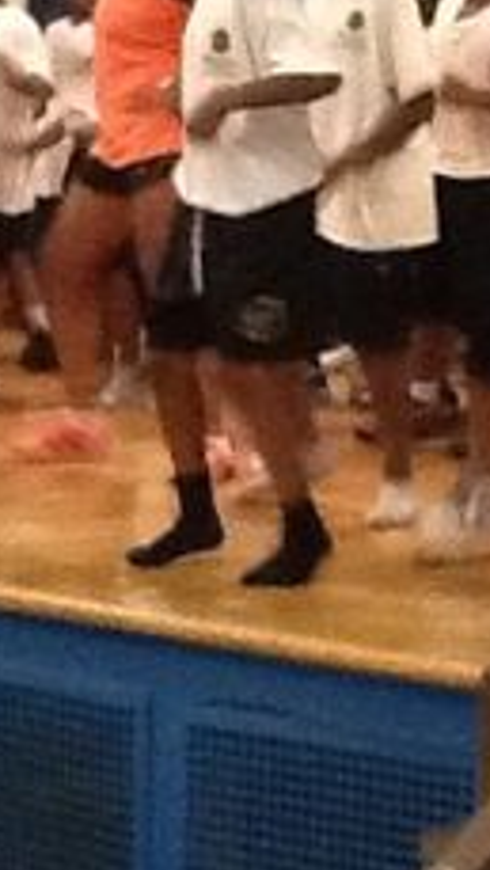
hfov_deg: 9.0
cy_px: 209
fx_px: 3092
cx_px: 460
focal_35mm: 134
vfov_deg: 15.9
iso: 400
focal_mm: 2.03
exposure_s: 1/15
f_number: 2.4
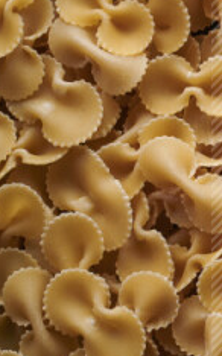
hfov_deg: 7.0
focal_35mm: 174
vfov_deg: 12.0
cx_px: 590
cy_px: 116
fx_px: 1686
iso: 160
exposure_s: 1/100
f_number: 8
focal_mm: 50
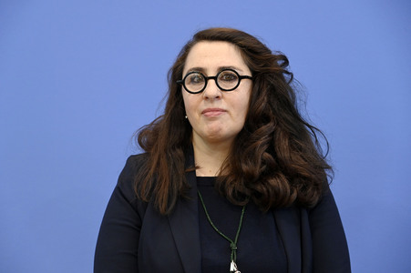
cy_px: 136
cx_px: 206
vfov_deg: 16.0
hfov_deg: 23.9
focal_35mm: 85
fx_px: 970
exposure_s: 1/500
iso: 4000
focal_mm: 85
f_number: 4.5
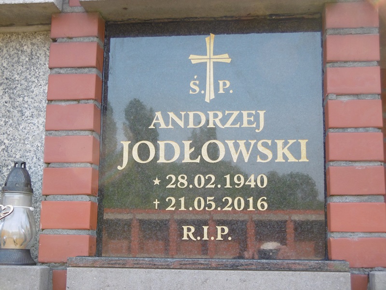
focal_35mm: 59
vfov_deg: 24.8
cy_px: 145
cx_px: 193
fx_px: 658
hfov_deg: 32.7
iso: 100
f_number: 4.2
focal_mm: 10.5
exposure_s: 1/60
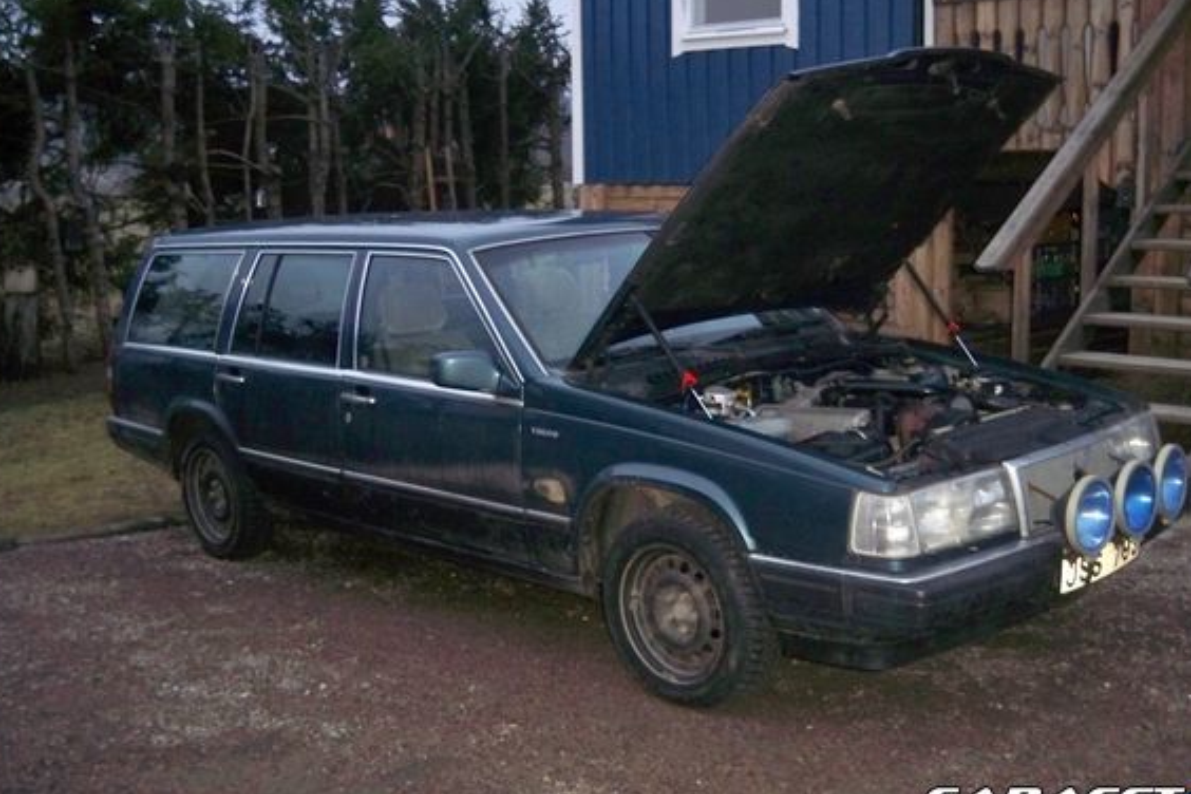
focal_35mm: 42
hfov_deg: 46.4
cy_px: 368
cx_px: 610
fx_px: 1389
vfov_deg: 31.9
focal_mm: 7.9
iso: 400
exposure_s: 1/30
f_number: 3.1
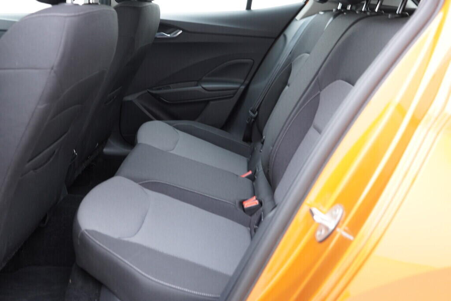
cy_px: 150
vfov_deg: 36.9
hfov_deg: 53.1
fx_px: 451
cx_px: 226
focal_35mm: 36
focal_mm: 24
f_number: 2.8
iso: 500
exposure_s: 1/40
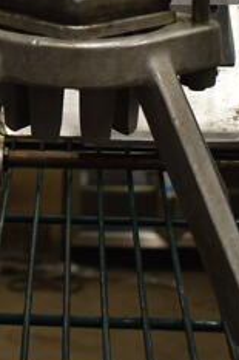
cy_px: -86
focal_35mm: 106
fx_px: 1057
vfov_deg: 18.2
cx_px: 74
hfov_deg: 12.9
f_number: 3.5
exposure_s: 1/30
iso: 220
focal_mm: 18
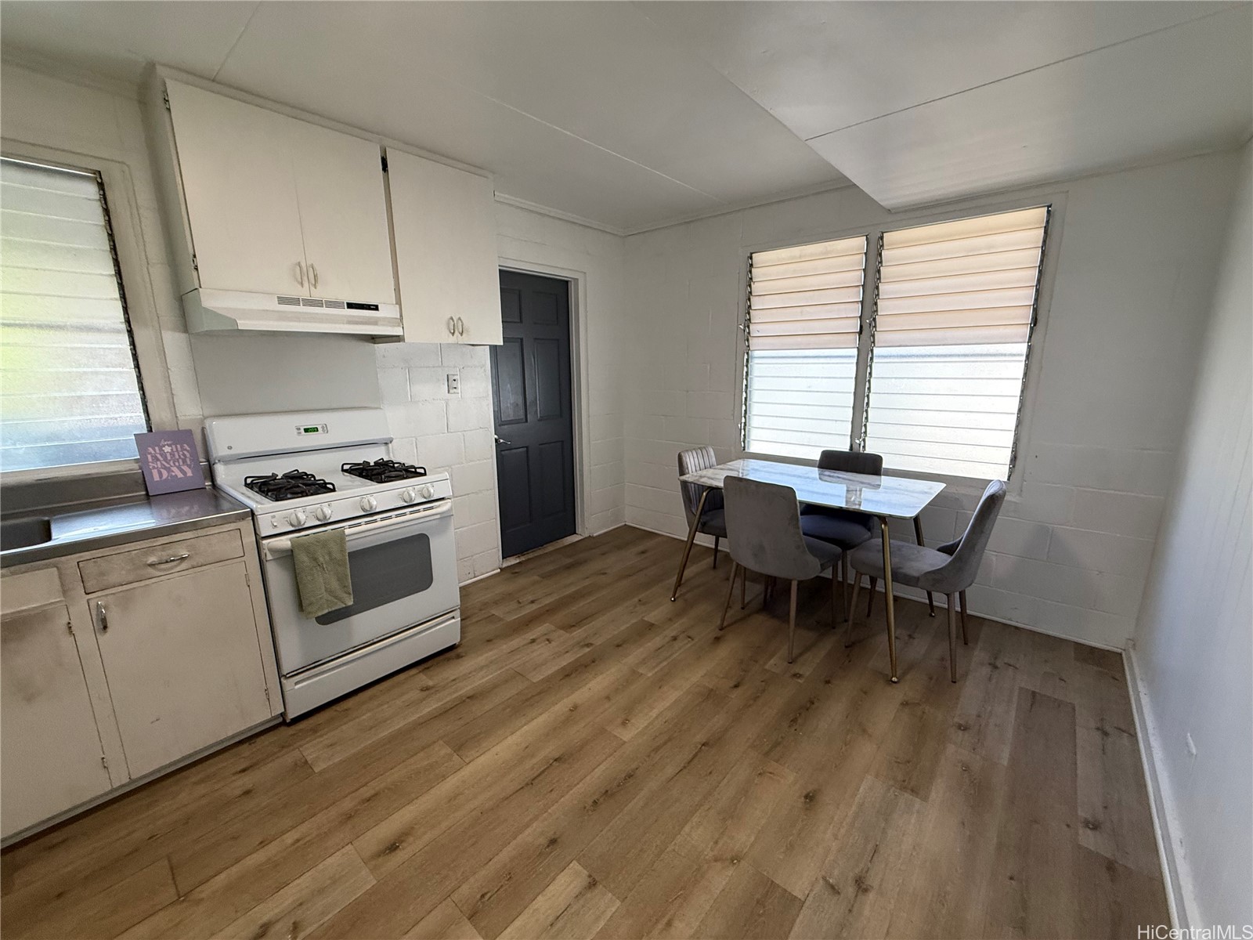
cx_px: 626
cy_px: 470
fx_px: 507
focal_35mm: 14
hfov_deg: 102.1
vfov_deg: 85.7
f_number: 2.2
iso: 250
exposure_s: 1/120
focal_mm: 2.22
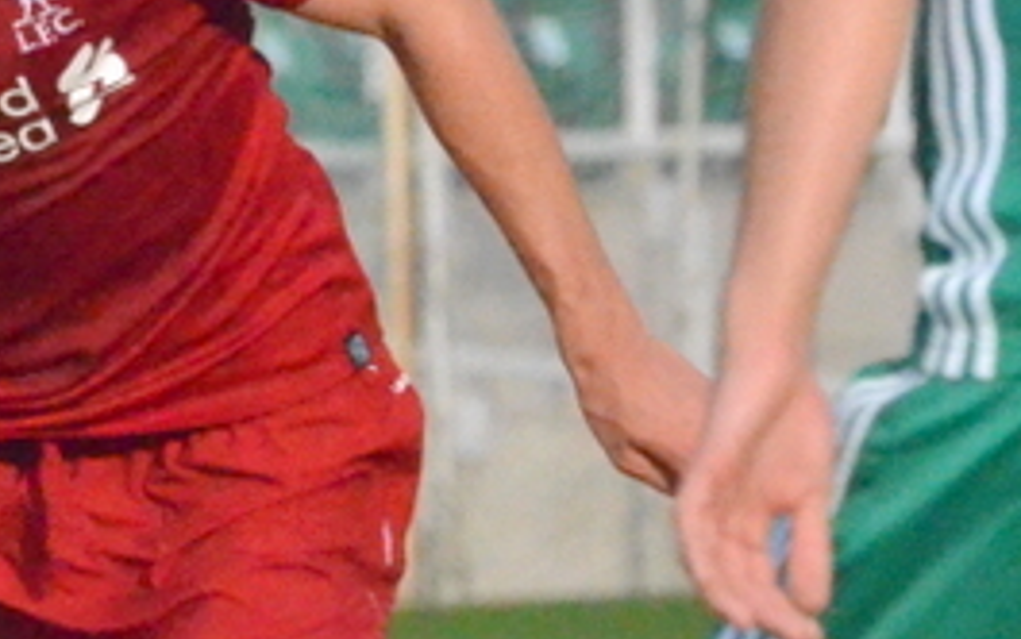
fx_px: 42266
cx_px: -555
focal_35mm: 1518
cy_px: 599
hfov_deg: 1.4
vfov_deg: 0.9
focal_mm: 220
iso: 6400
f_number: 9
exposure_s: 1/8000
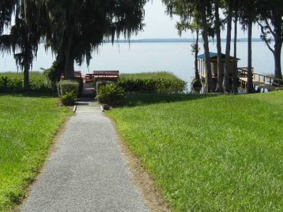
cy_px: 54
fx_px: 474
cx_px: 98
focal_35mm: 58
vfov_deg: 24.9
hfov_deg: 33.0
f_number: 7
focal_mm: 5.4
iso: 160
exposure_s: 1/406
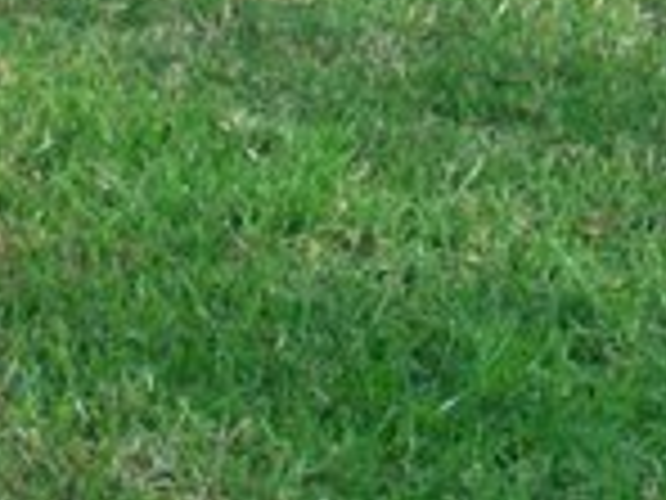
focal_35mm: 173
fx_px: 3328
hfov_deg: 11.4
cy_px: -306
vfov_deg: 8.4
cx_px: 459
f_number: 2.8
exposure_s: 1/320
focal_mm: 5.7
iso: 64
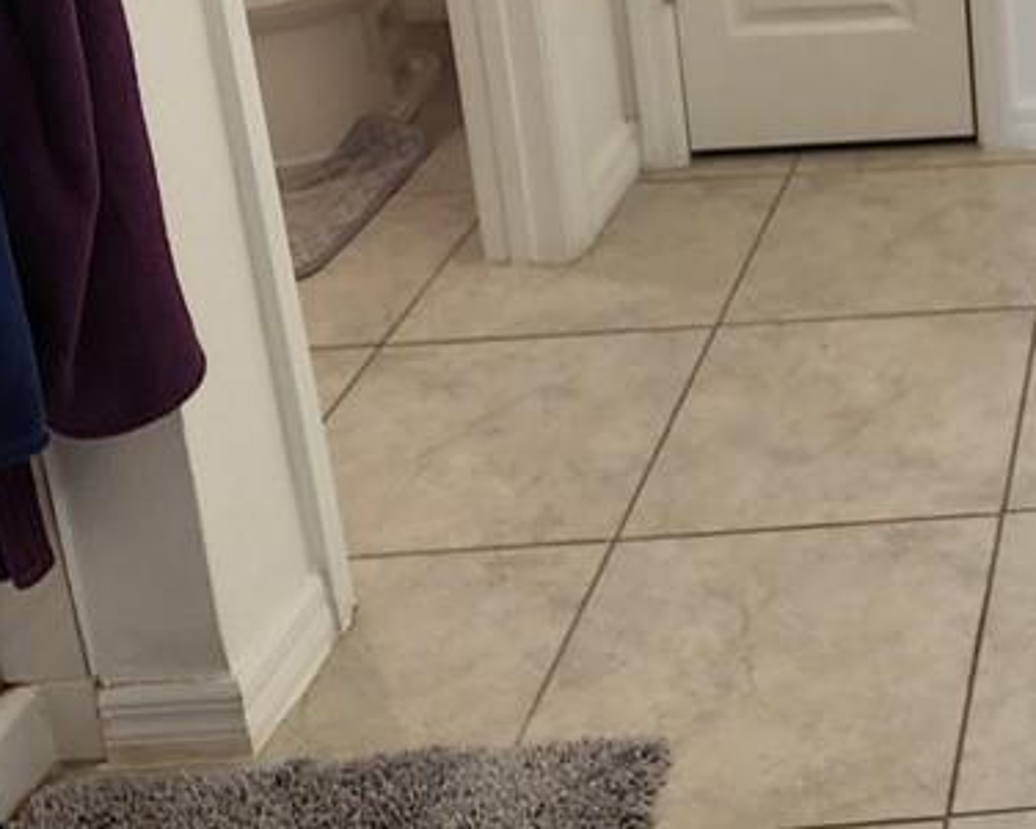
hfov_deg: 26.7
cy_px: -273
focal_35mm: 54
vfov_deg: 24.3
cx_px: 1485
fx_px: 1656
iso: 64
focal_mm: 2.2
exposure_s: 1/60
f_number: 2.2
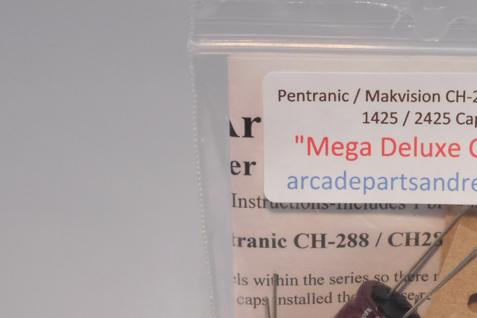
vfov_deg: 9.6
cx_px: 410
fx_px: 1868
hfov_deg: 14.4
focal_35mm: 141
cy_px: 360
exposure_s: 1/30
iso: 180
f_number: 5.3
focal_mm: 12
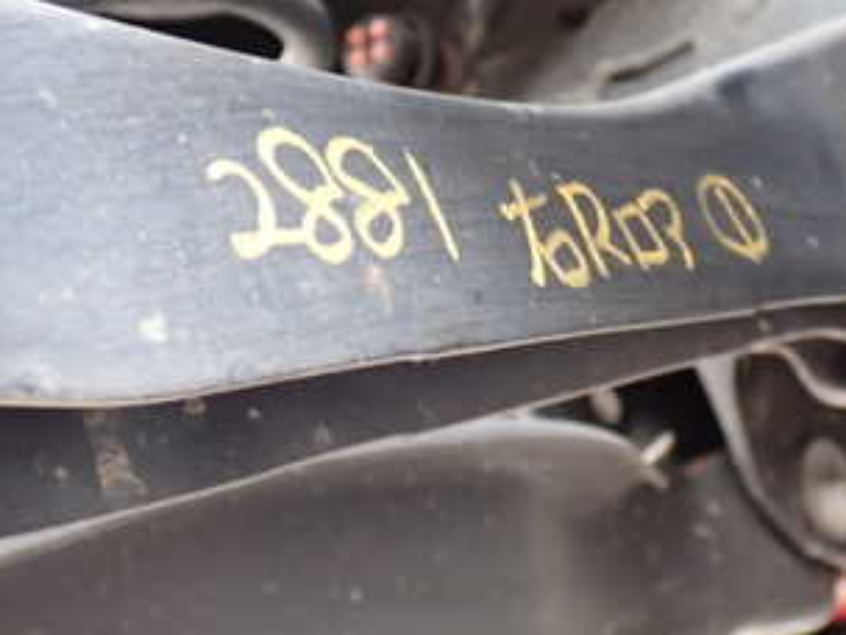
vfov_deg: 20.7
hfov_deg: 27.4
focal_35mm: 71
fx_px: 1735
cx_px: 384
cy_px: 267
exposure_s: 1/40
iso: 400
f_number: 2.5
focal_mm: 6.37
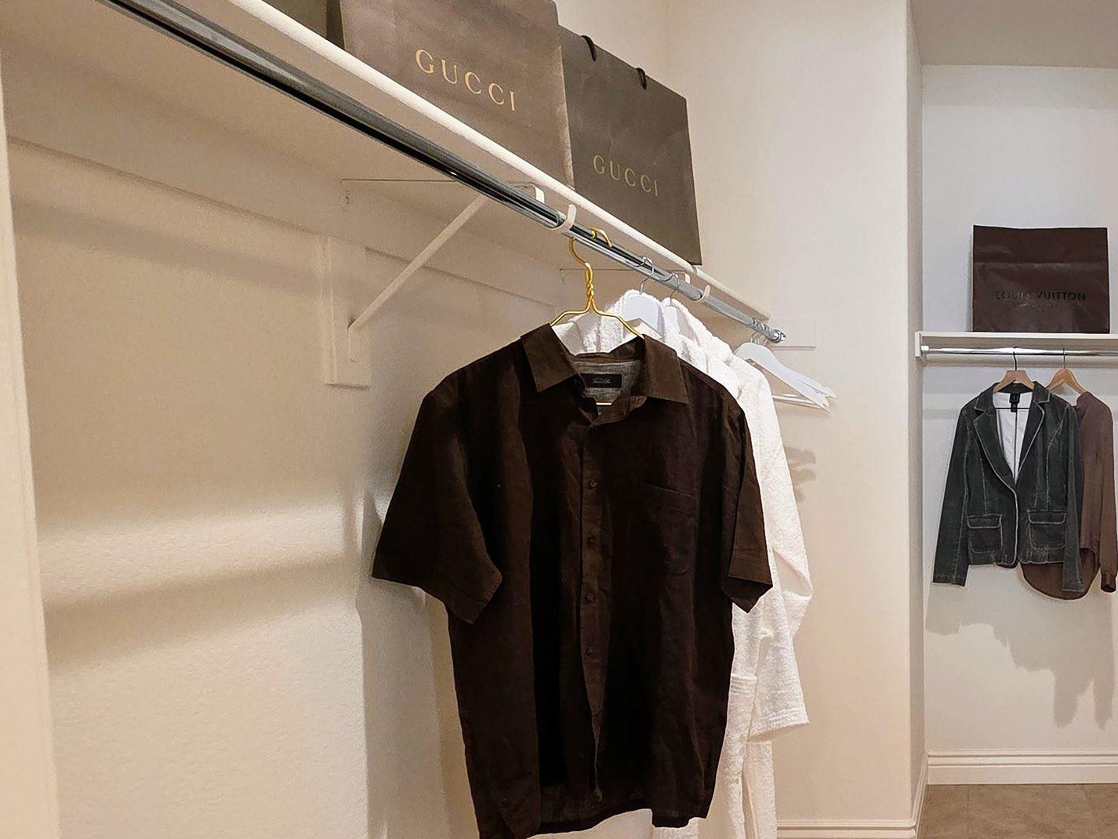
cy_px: 527
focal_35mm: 28
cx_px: 1012
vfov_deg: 49.3
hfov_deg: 54.9
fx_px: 904
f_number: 2.2
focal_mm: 2.2
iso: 400
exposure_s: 1/60
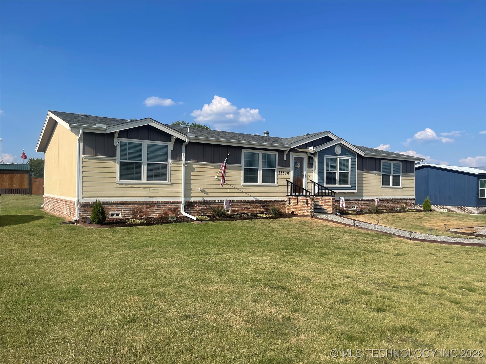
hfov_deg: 69.4
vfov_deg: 54.9
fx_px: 351
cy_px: 182
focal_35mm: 25
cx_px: 243
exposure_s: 1/3788
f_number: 1.6
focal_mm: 5.1
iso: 32
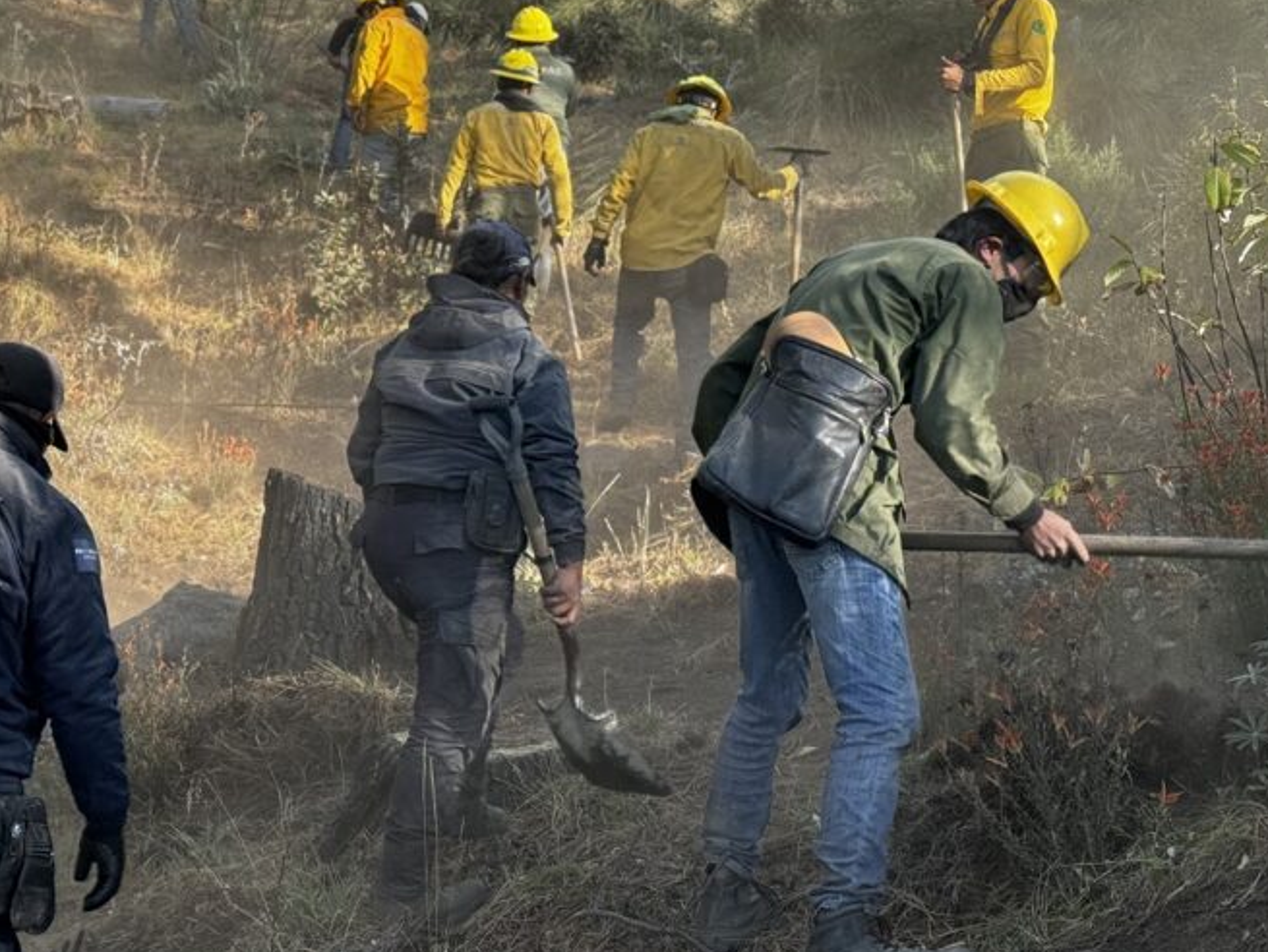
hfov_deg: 25.8
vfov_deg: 19.5
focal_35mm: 75
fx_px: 2749
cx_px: 366
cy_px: 236
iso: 64
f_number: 1.78
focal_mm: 6.86
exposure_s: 1/540
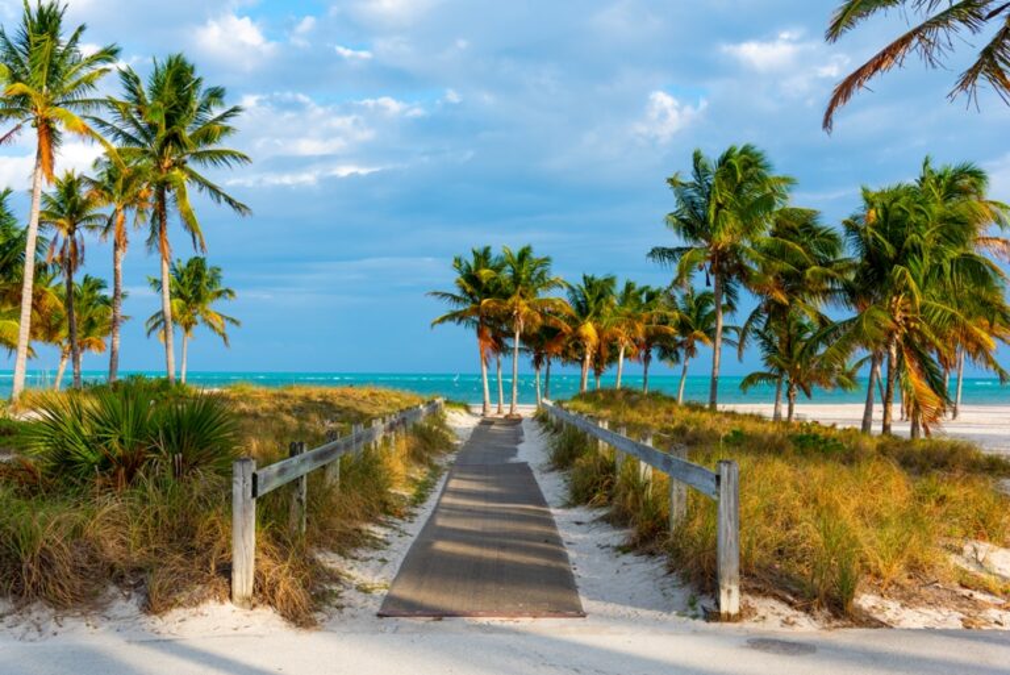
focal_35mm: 40
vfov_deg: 33.4
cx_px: 505
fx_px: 1123
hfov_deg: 48.4
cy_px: 338
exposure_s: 1/200
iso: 64
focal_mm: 40
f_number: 6.3
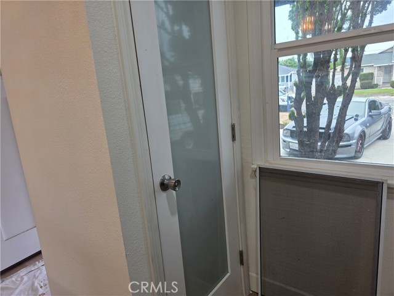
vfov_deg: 58.9
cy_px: 148
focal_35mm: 23
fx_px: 262
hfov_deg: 73.9
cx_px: 197
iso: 64
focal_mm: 6.3
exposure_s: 1/120
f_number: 1.7
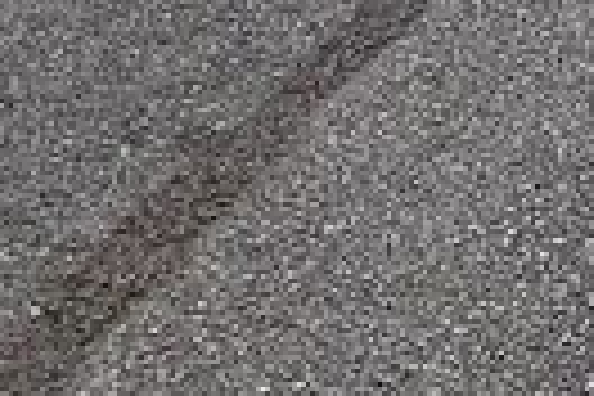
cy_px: -619
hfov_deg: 15.7
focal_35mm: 88
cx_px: 1323
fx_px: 1452
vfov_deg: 11.9
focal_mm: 1.64
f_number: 2.2
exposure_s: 1/4283
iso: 50
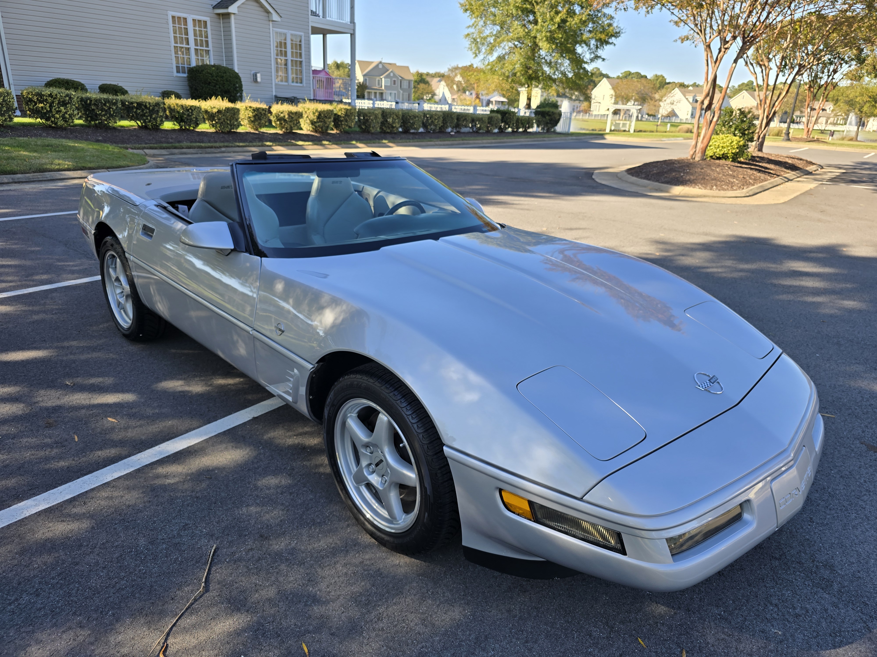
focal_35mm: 23
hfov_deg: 73.9
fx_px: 583
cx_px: 438
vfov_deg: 58.9
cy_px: 328
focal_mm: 6.3
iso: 12
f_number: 1.7
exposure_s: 1/285
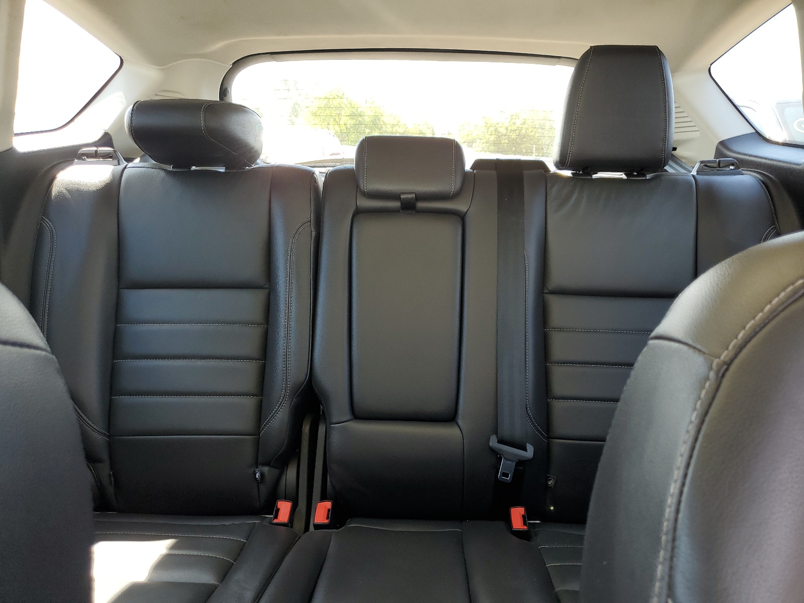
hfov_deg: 67.3
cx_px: 402
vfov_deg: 53.1
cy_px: 302
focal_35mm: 26
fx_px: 604
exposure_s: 1/179
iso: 50
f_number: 1.5
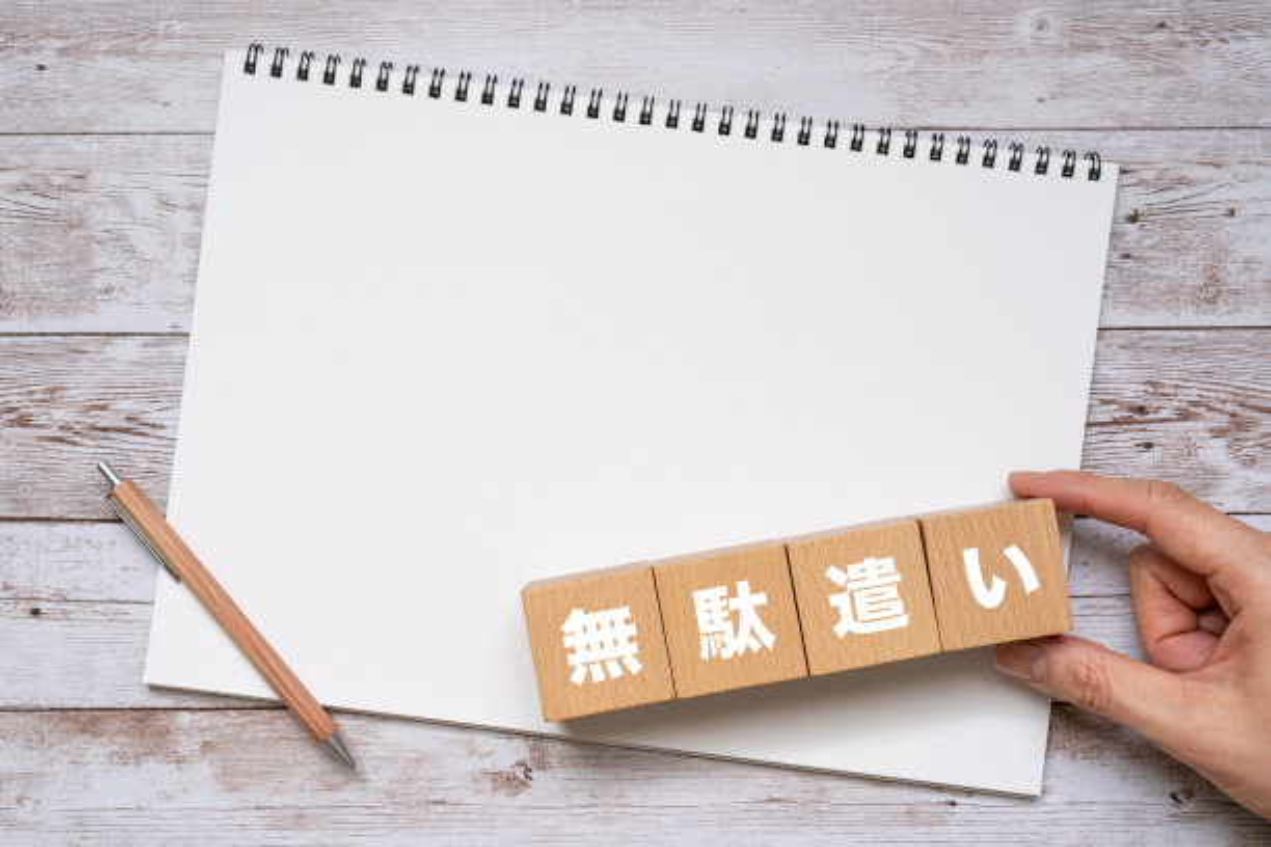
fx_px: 1765
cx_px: 636
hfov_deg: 39.6
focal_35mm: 50
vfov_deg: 27.0
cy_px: 424
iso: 400
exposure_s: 1/13
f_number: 9
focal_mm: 50
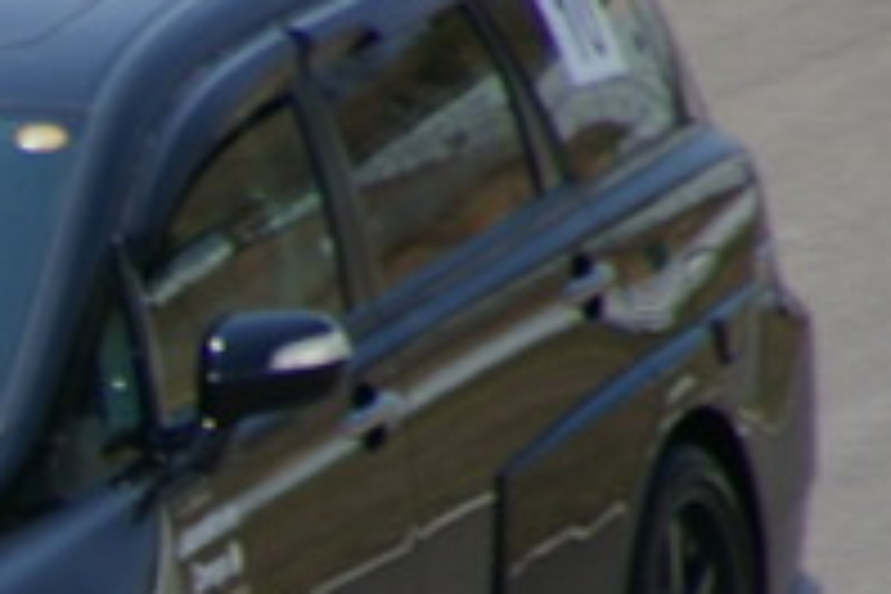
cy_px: 1004
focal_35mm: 1940
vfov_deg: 0.7
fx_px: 48011
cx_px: -842
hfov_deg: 1.1
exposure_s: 1/500
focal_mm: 250
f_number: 8
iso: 200
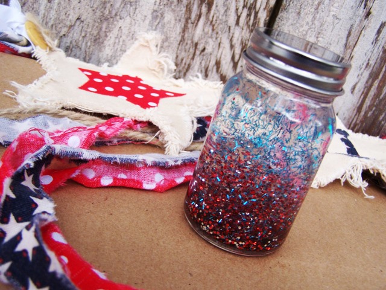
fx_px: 446
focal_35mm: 40
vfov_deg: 36.0
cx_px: 193
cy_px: 145
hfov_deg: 46.8
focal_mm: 6.7
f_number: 2.8
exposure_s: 1/25
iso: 140
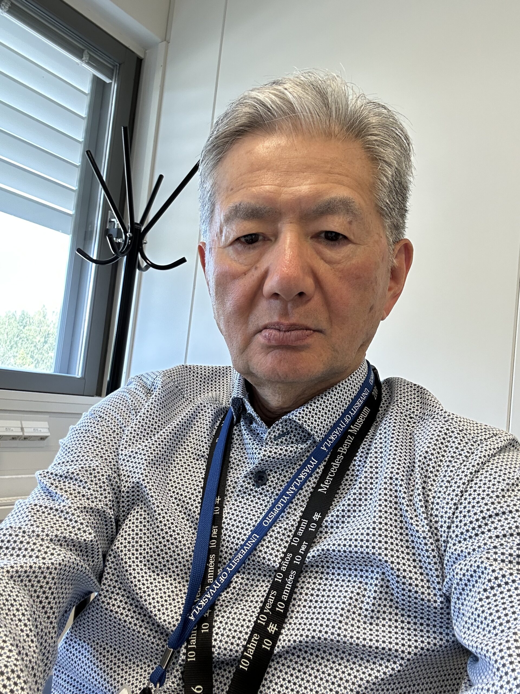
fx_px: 601
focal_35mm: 30
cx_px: 260
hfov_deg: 46.8
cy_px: 347
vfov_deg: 60.0
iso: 64
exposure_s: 1/50
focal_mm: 2.69
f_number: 1.9
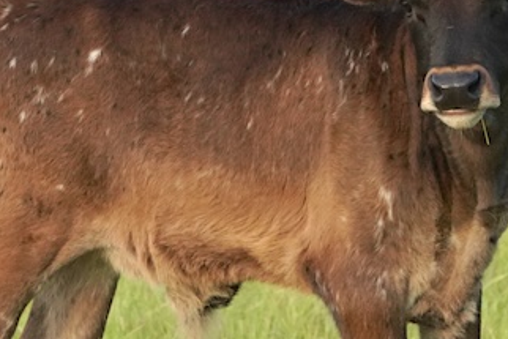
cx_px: 243
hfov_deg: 4.4
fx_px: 6635
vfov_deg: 2.9
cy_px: 247
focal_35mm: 470
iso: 2000
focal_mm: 144
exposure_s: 1/640
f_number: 10
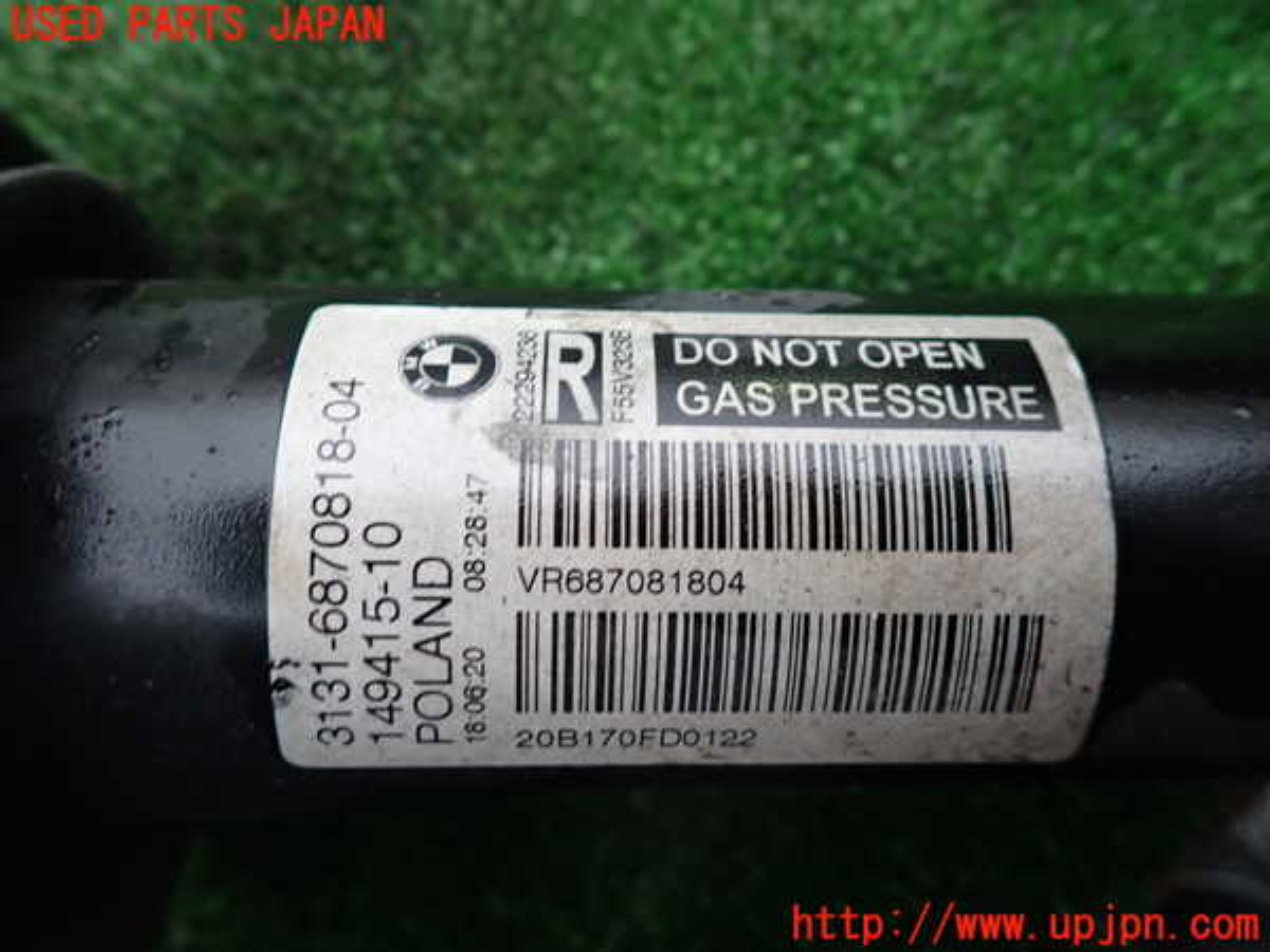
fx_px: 917
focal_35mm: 25
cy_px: 476
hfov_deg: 69.4
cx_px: 635
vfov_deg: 54.9
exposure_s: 1/30
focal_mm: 4.5
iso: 320
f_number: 2
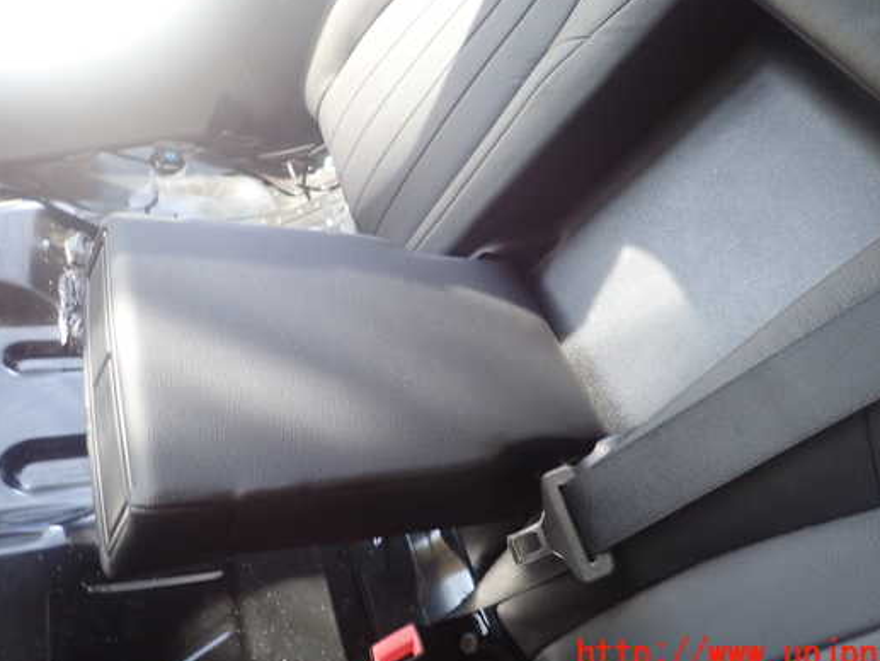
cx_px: 451
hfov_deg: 61.6
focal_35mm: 29
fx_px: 737
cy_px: 293
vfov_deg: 48.2
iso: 200
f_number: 2
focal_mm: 4.5
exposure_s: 1/30
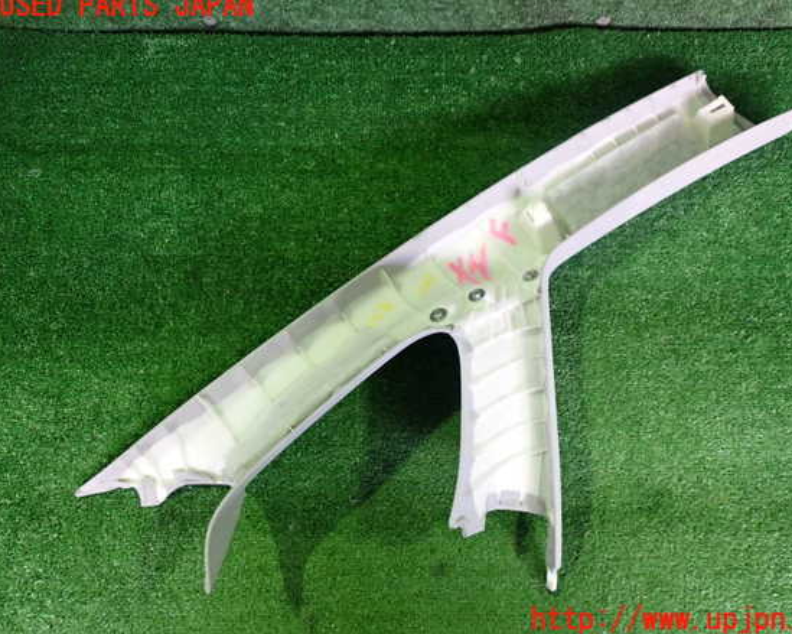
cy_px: 313
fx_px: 750
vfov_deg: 45.8
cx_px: 424
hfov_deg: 55.6
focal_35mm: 32
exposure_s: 1/50
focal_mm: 5.4
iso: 640
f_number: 2.3
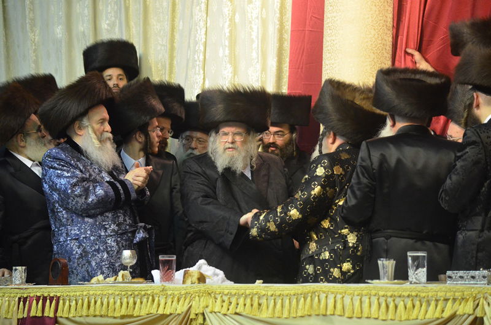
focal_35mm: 174
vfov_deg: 7.9
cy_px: 162
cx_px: 246
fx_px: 2368
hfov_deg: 11.8
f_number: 4.8
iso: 3200
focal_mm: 116
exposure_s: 1/125
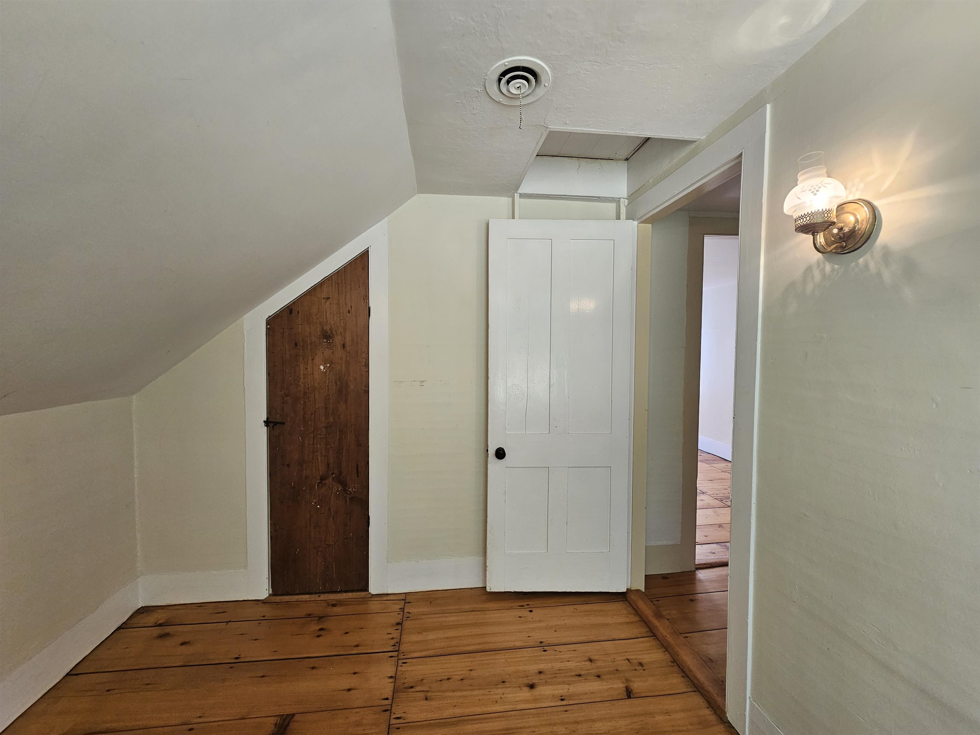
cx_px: 490
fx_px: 368
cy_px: 368
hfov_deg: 106.2
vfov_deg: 89.9
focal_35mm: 13
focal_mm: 2.2
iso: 160
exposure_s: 1/60
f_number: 2.2
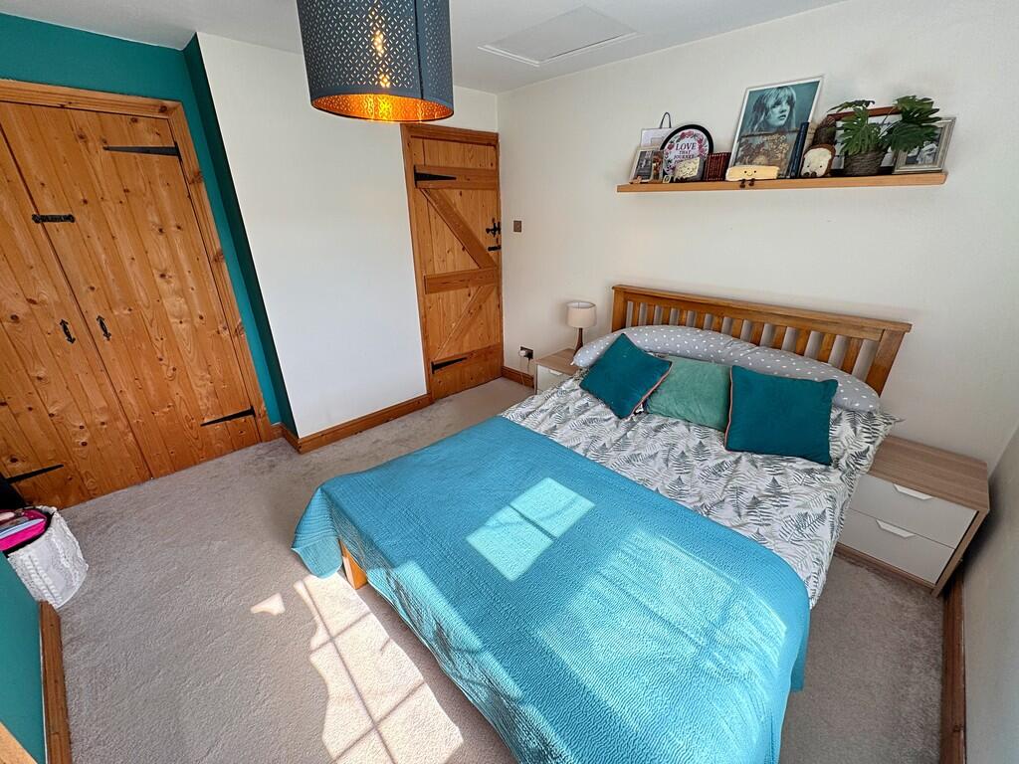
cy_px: 382
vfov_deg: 85.7
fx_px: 412
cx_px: 510
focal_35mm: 14
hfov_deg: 102.1
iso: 50
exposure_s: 1/99
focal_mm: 2.22
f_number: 2.2
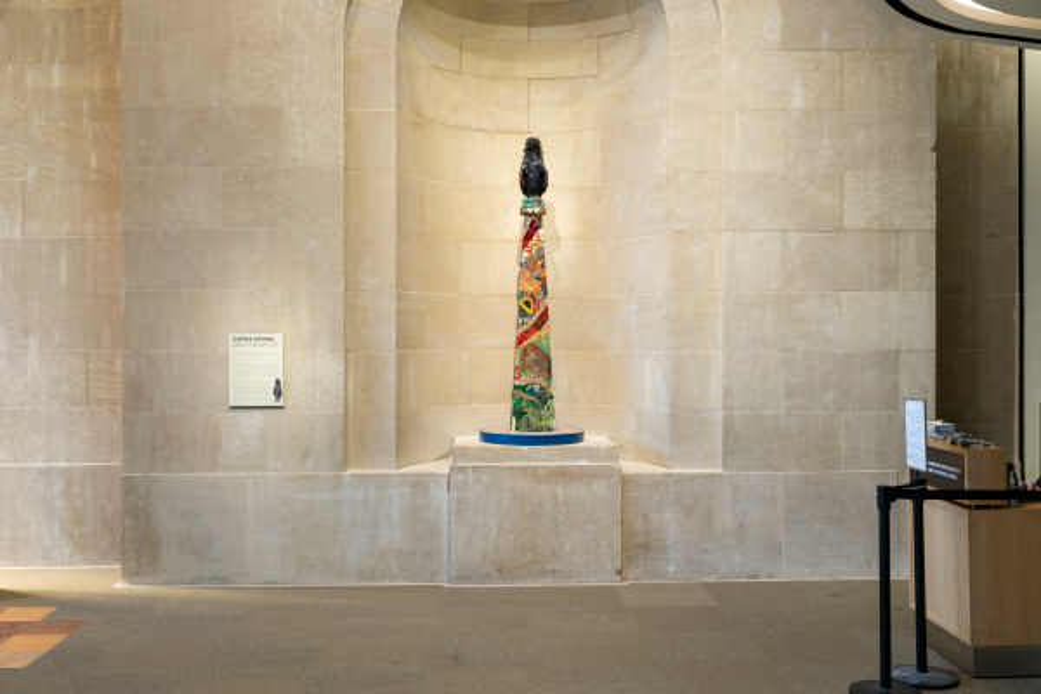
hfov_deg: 54.4
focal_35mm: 35
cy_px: 347
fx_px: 1012
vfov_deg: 37.9
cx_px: 520
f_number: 8
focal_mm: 35
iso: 400
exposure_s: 1/3
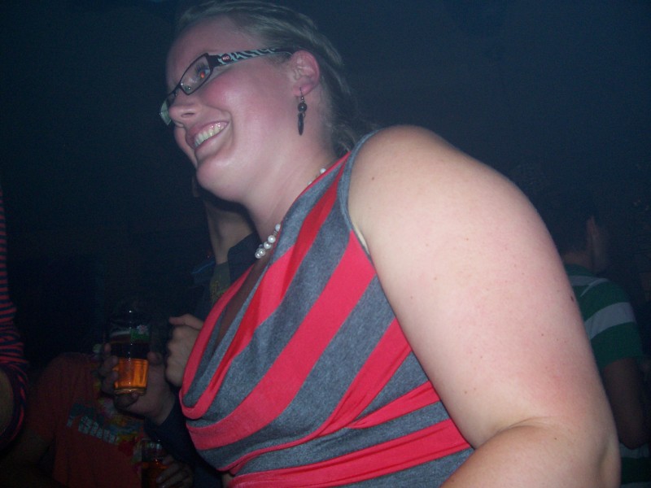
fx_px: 639
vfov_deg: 41.8
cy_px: 244
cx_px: 326
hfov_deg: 54.0
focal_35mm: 34
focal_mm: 5.6
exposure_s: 1/112
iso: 140
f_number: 2.7
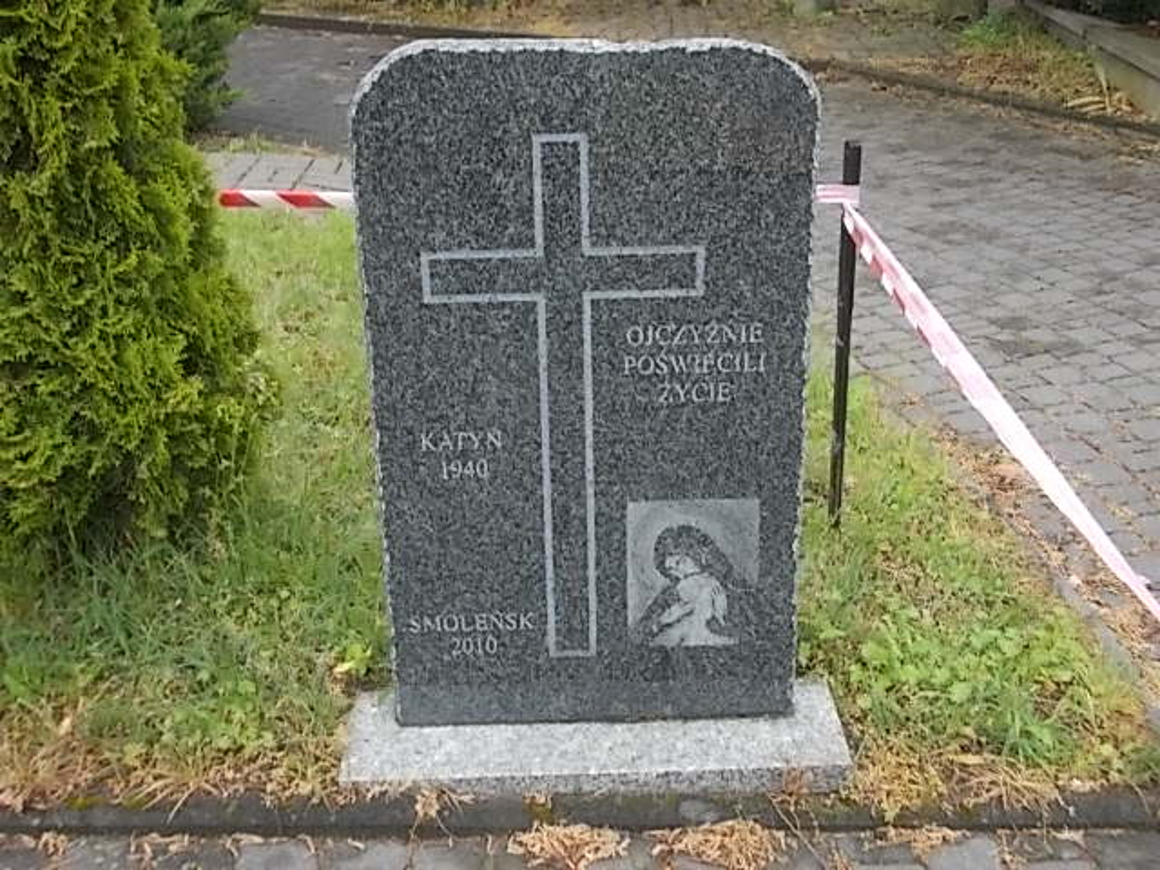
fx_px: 1441
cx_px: 580
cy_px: 435
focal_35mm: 43
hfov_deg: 43.9
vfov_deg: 33.6
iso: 80
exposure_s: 1/50
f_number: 3.3
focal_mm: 6.1
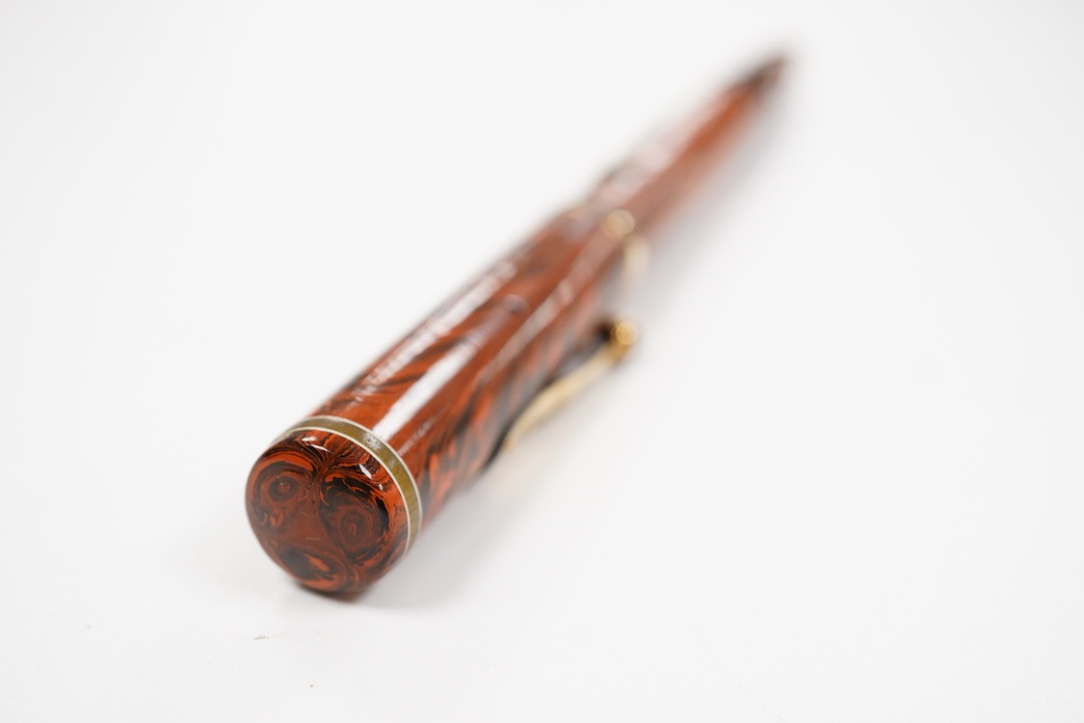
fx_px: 1355
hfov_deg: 43.6
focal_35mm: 45
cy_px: 362
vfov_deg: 29.9
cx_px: 542
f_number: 9
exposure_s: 1/200
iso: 2500
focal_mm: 30
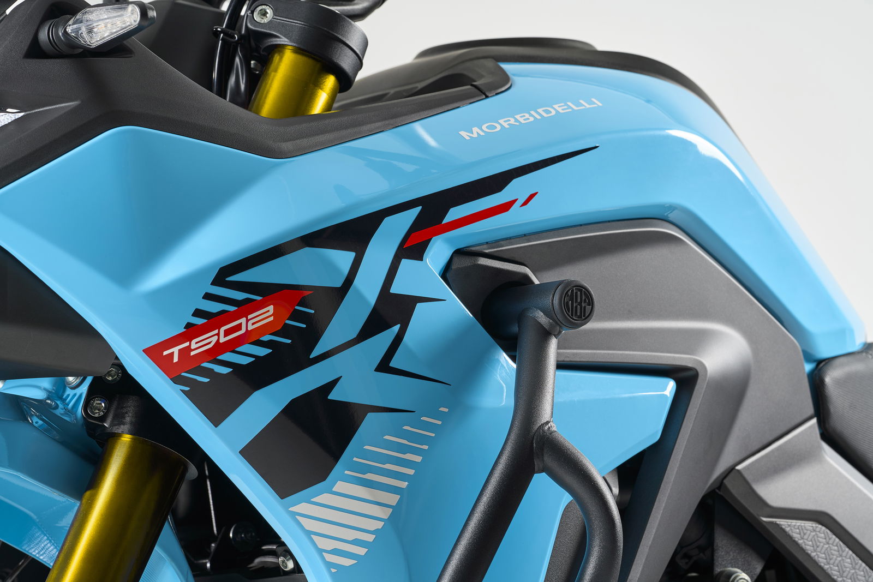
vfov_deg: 6.9
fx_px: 4850
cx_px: 436
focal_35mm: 200
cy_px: 291
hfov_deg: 10.3
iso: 125
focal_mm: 200
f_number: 10
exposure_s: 1/6
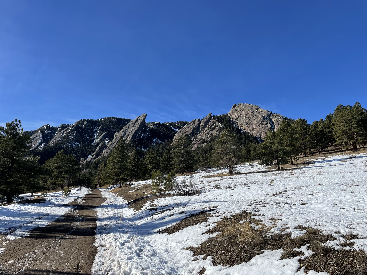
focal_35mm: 26
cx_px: 184
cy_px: 138
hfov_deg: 67.3
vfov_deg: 53.1
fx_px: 276
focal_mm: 4.2
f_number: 1.6
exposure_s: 1/4464
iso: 32
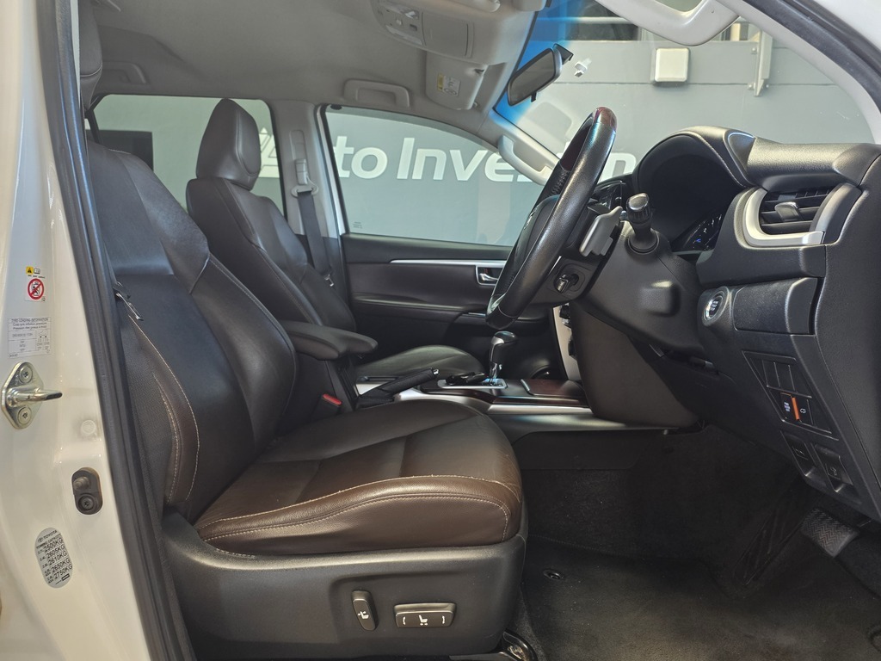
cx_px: 440
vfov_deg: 58.9
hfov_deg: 73.9
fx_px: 585
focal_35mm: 23
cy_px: 330
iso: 250
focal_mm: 6.25
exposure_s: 1/100
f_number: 1.7
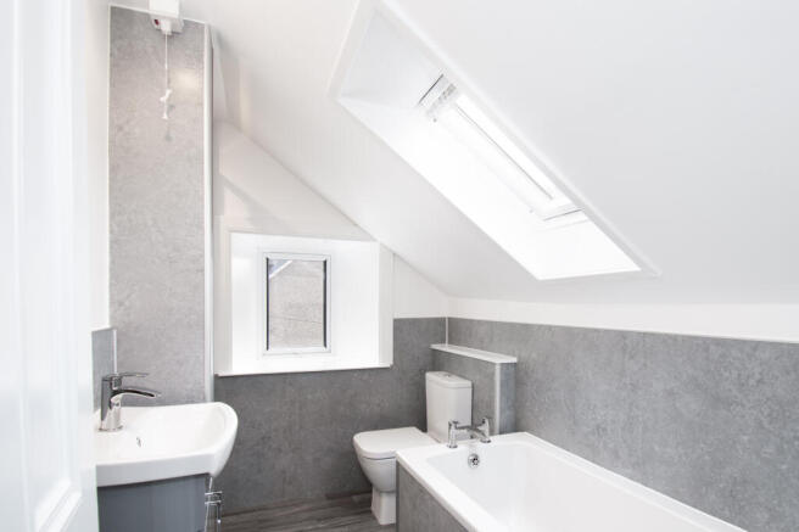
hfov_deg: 93.3
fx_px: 377
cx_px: 400
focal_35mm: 17
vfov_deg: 70.4
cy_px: 266
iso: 320
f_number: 8
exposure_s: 1/8
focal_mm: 11.5
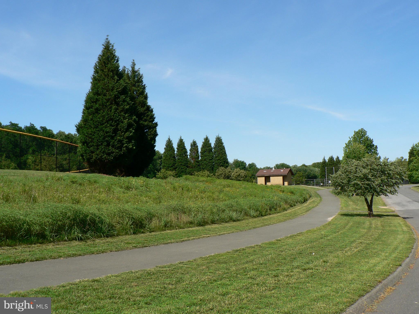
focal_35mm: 36
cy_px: 157
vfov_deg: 39.7
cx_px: 210
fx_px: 436
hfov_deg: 51.4
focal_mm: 6
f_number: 5
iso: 80
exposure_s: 1/400
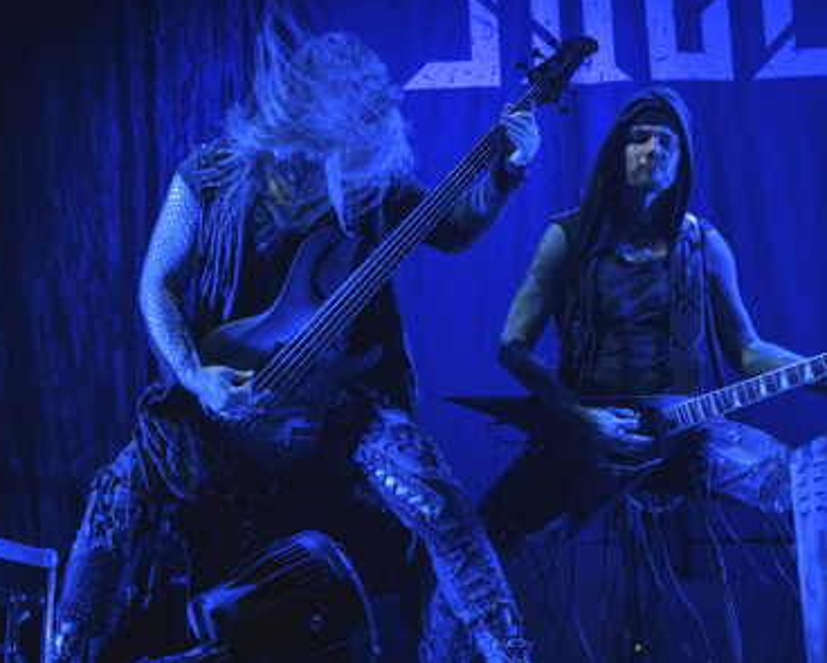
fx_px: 1519
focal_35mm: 62
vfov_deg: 24.6
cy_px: 328
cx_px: 439
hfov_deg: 30.5
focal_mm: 54
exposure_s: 1/320
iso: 1600
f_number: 5.6
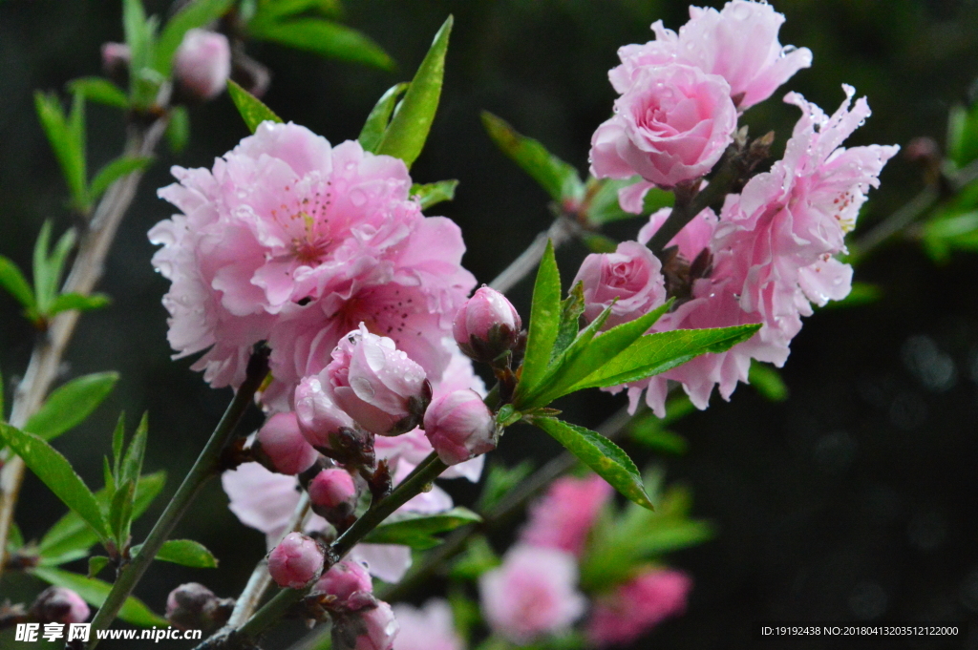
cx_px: 489
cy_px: 325
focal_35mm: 188
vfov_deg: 7.3
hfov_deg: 11.0
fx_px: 5090
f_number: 18
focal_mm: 125
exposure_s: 1/250
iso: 6400
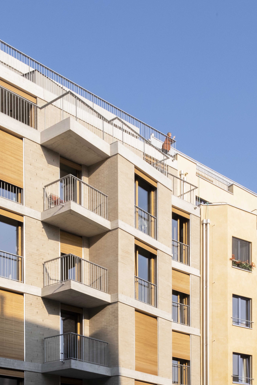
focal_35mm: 46
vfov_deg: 41.9
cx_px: 97
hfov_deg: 29.1
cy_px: 270
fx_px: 493
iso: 400
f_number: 16
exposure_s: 1/250
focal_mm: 20.5
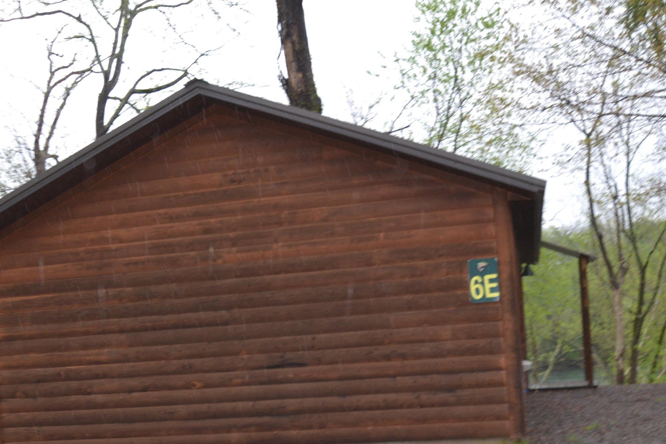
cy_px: 318
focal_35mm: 52
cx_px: 283
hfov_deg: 38.1
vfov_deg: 25.8
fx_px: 962
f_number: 4.5
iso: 320
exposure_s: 1/125
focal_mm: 24
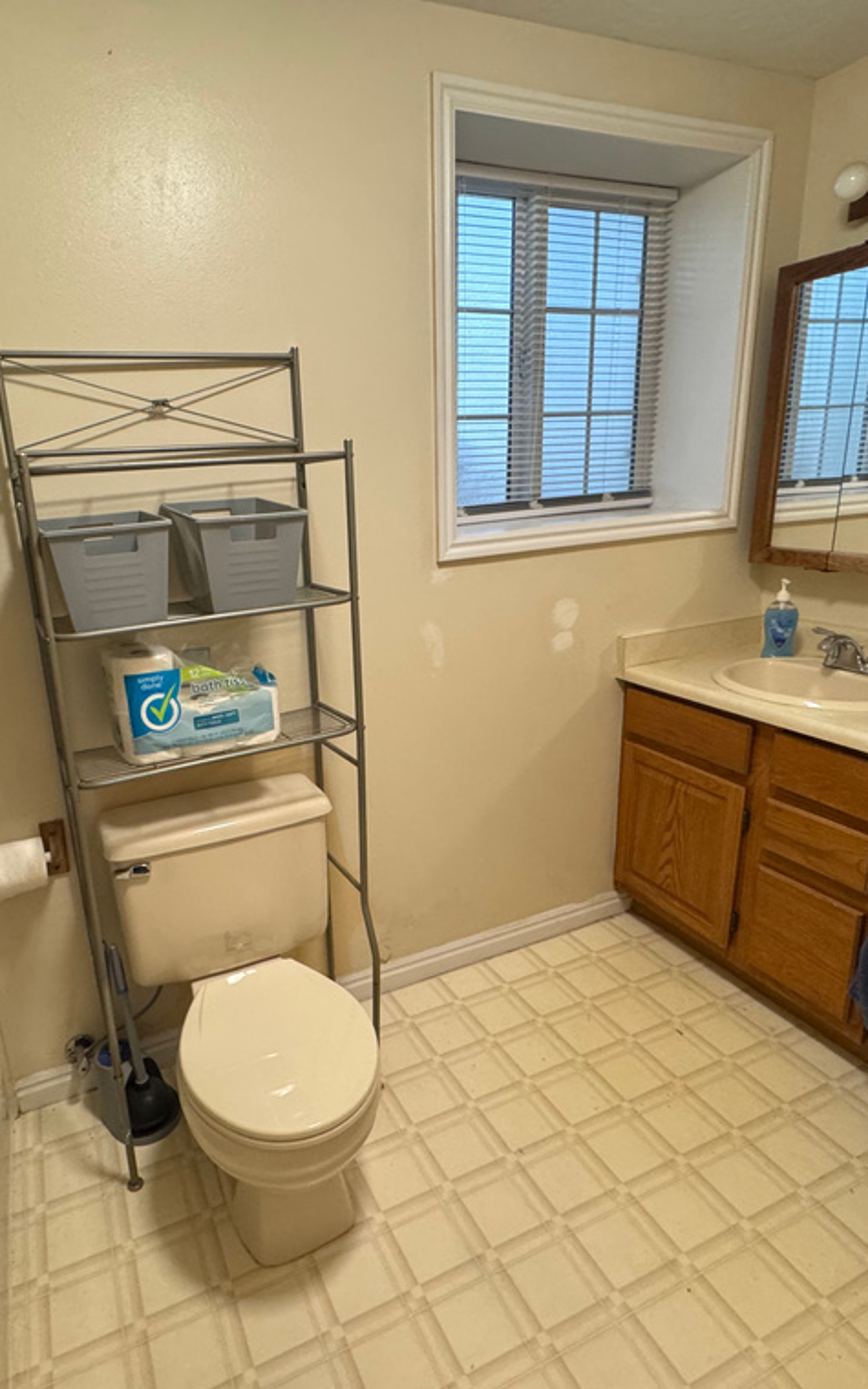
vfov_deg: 85.1
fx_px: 757
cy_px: 694
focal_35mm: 20
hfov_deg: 59.0
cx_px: 334
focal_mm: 2.22
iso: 400
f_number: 2.2
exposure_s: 1/60
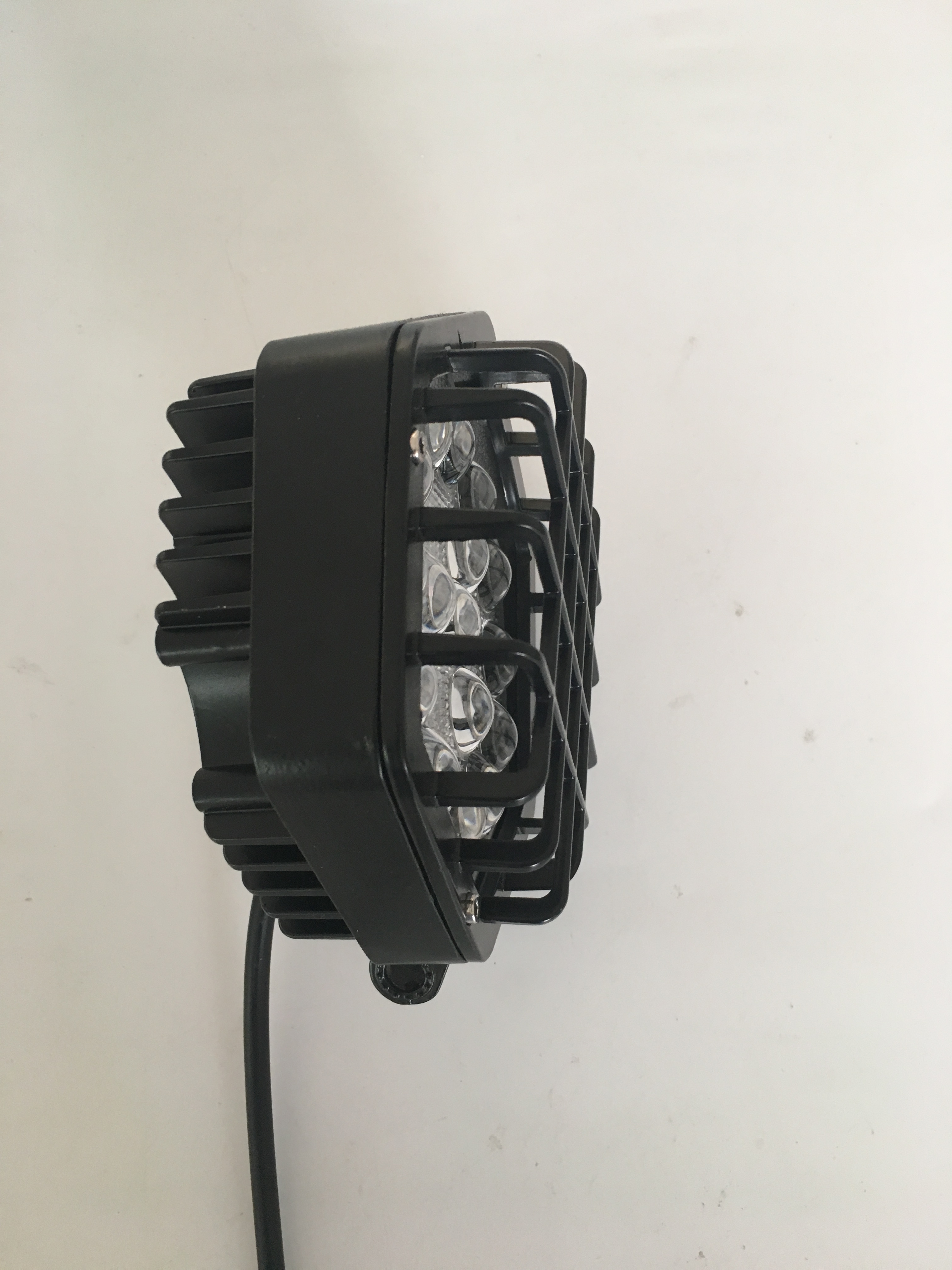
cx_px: 476
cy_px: 635
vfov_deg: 61.7
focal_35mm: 29
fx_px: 1063
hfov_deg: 48.2
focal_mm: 4.15
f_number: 2.2
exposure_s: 1/33
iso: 100
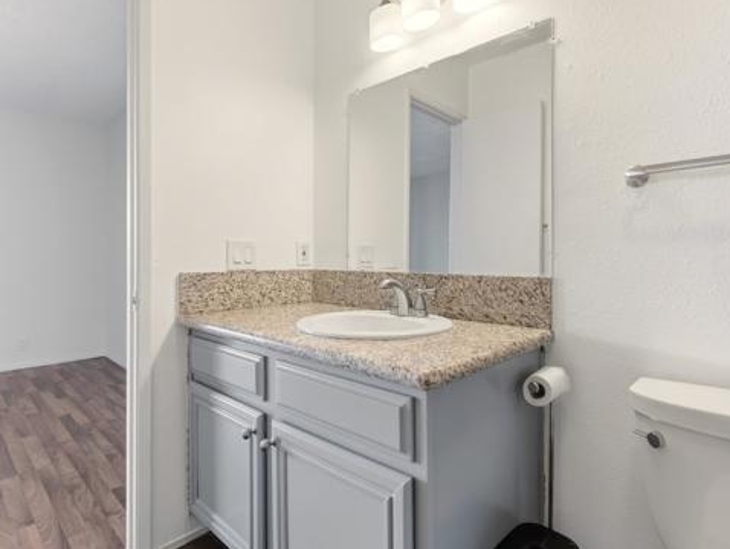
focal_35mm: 18
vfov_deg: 71.6
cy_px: 268
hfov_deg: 86.9
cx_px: 428
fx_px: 380
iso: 250
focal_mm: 14
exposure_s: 1/400
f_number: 6.3
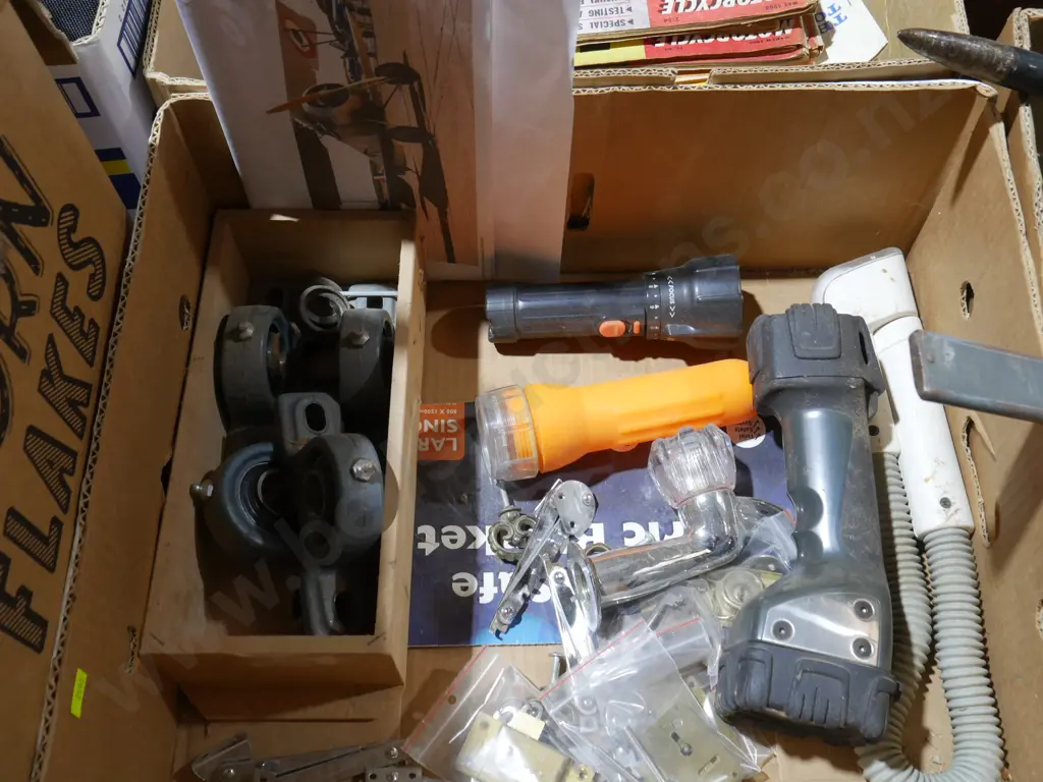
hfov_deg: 56.8
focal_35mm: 32
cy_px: 391
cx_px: 522
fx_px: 964
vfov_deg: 44.2
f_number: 5.6
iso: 1000
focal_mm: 16
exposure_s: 1/60
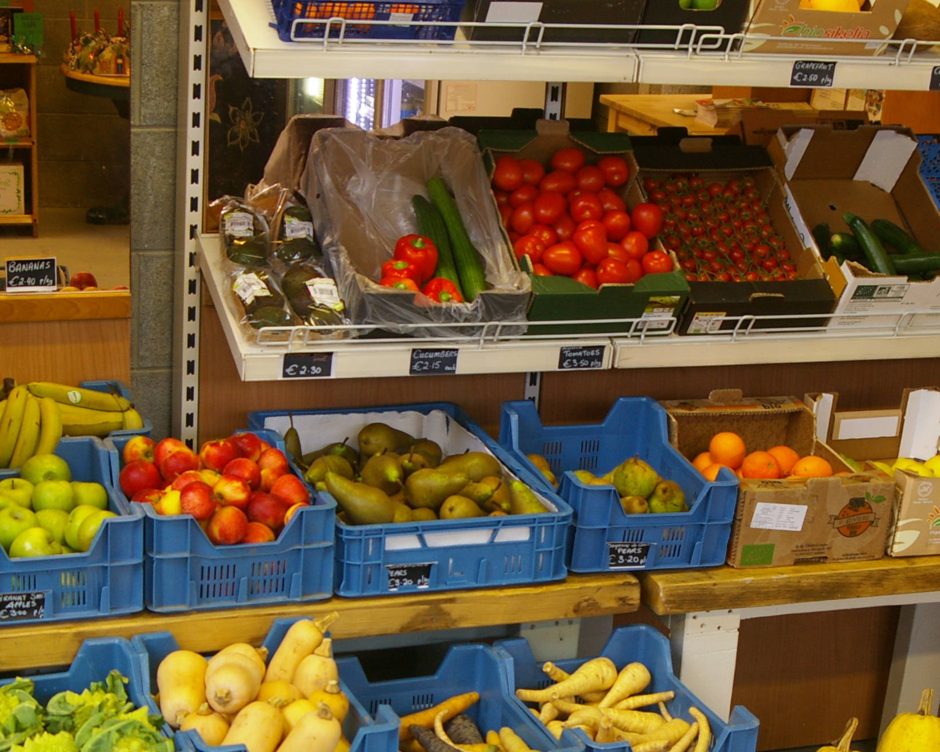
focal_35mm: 72
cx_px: 531
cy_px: 511
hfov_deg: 26.4
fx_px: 2003
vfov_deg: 21.2
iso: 400
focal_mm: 28
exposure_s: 1/20
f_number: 4
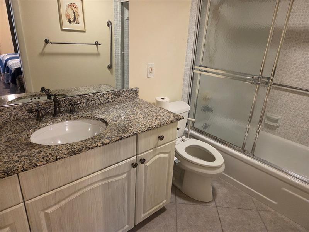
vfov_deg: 58.9
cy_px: 116
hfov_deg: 73.9
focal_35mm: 23
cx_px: 154
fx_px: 205
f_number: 1.8
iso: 500
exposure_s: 1/120
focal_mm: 5.4
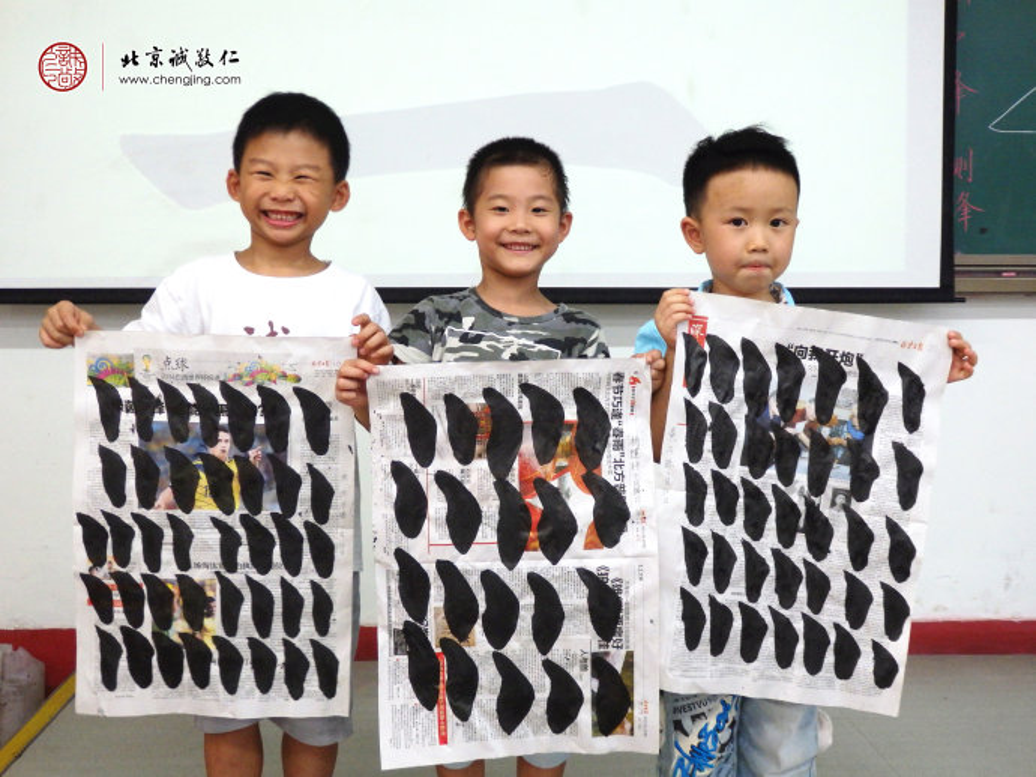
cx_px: 518
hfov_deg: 50.2
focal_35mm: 37
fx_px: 1107
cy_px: 388
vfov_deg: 38.6
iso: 400
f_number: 3.6
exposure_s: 1/60
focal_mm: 6.6
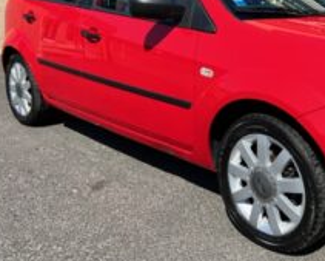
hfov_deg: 39.2
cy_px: 69
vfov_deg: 32.9
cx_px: 270
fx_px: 433
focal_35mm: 45
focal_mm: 5.7
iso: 50
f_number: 1.5
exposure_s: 1/2994
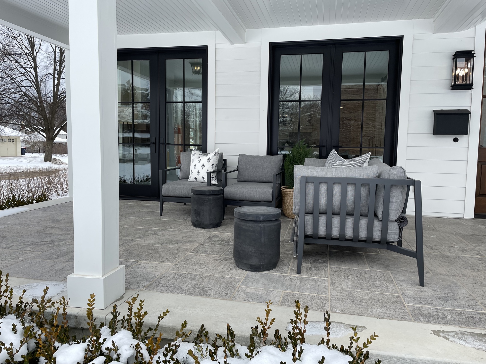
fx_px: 365
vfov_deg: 53.1
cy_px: 182
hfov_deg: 67.3
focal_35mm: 26
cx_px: 243
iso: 32
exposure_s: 1/1383
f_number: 1.6
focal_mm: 4.2
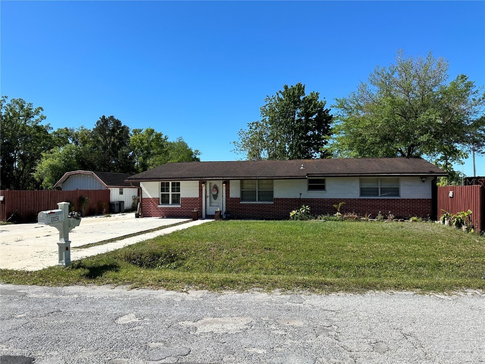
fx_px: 336
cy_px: 182
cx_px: 242
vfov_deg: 56.8
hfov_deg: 71.6
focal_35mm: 24
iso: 80
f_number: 1.78
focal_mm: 6.86
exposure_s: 1/4762
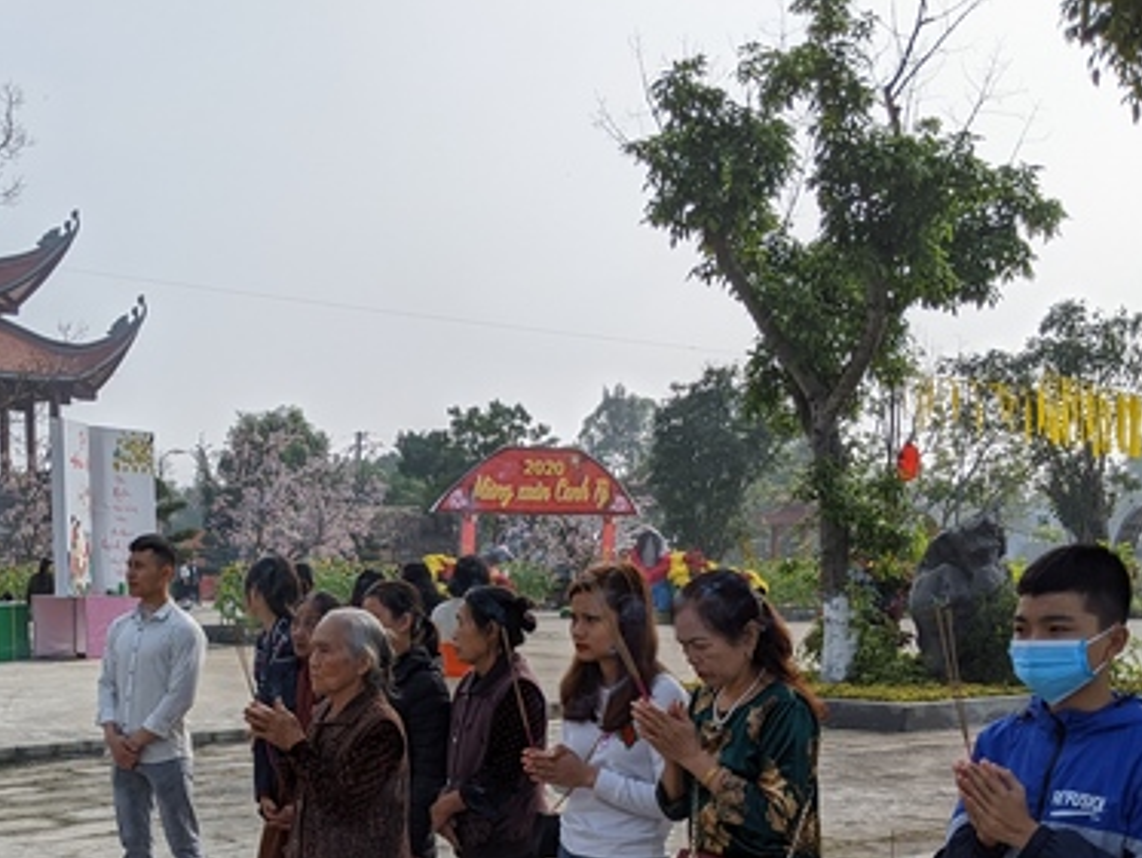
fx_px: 1551
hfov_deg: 39.6
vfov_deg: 29.9
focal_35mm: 47
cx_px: 325
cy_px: 732
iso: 62
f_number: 1.8
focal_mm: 4.44
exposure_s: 1/4695
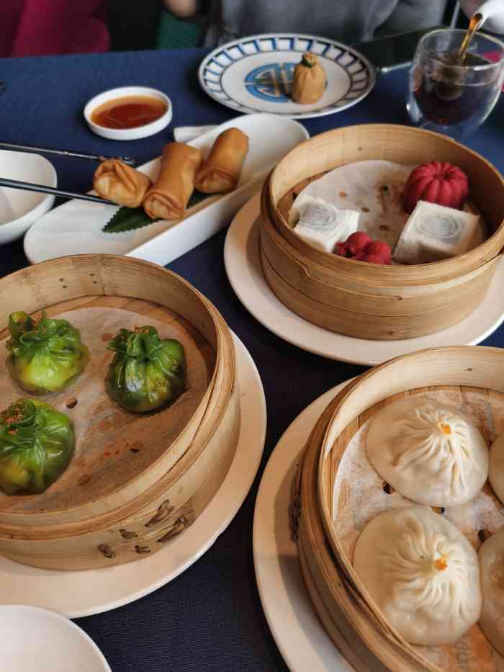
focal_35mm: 27
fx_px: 524
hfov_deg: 51.4
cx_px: 252
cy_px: 336
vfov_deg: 65.3
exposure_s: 1/137
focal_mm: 5.56
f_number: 1.6
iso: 50
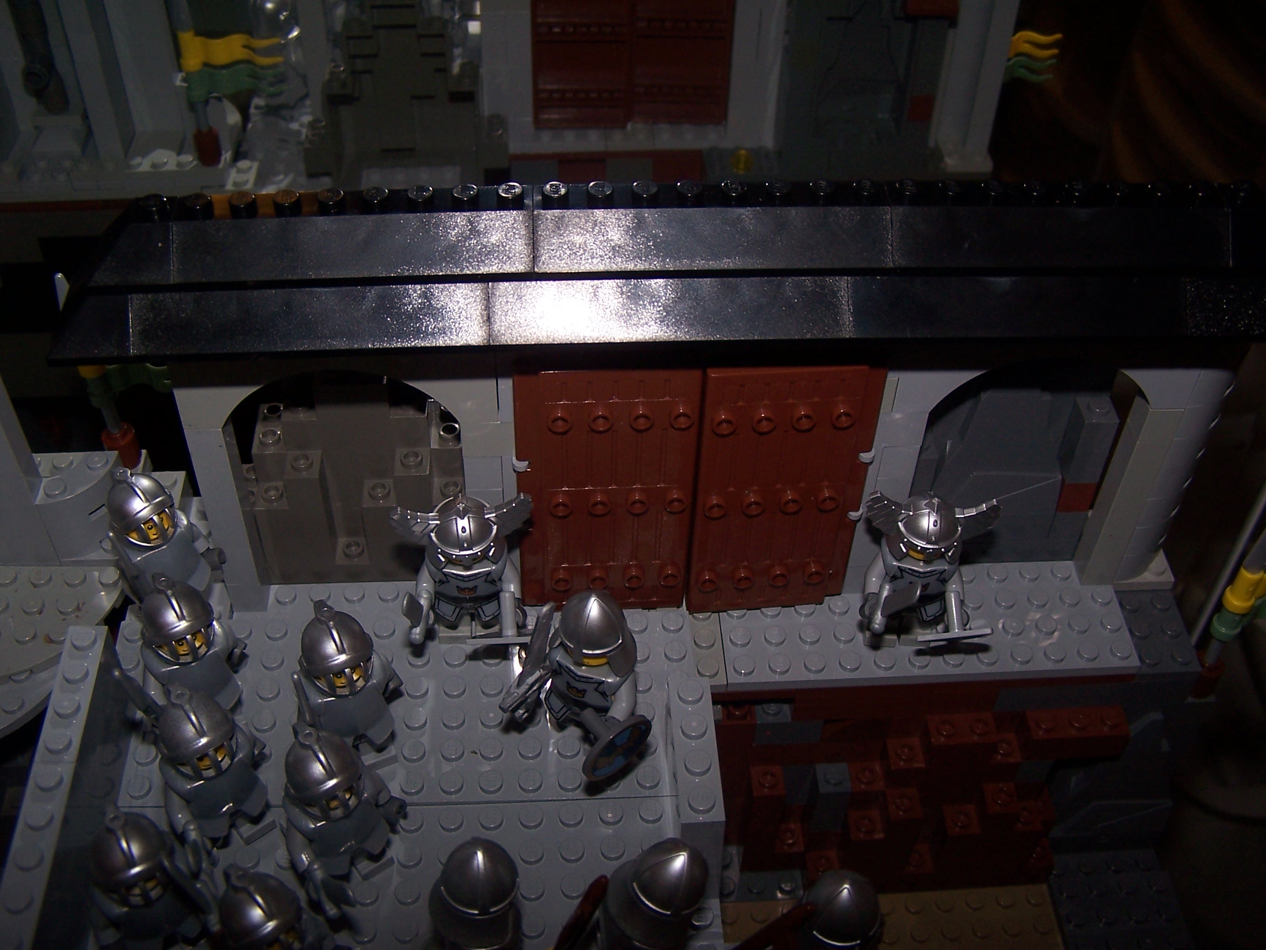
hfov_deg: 49.0
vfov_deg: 37.7
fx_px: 1390
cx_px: 633
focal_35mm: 38
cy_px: 475
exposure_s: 1/60
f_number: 2.8
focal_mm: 6.3
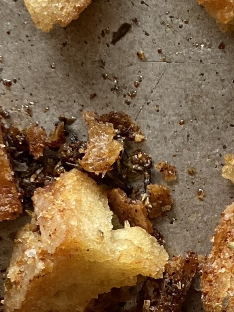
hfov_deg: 12.7
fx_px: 1000
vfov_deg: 17.7
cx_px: 349
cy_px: 205
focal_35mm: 111
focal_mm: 4.25
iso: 250
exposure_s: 1/60
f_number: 1.8
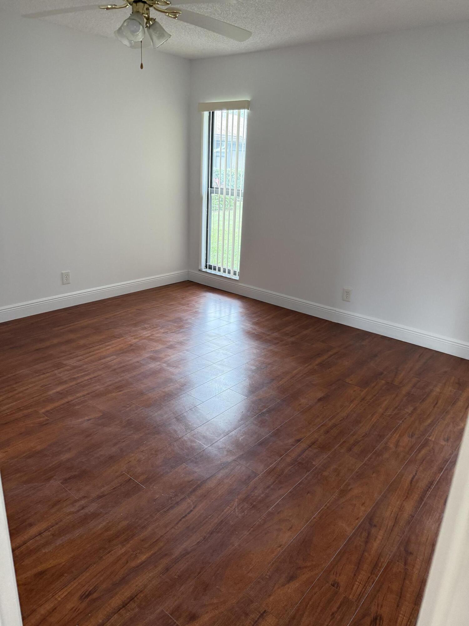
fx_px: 434
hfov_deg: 56.8
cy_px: 313
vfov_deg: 71.6
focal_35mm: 24
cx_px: 234
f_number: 1.78
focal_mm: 6.76
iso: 320
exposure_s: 1/120
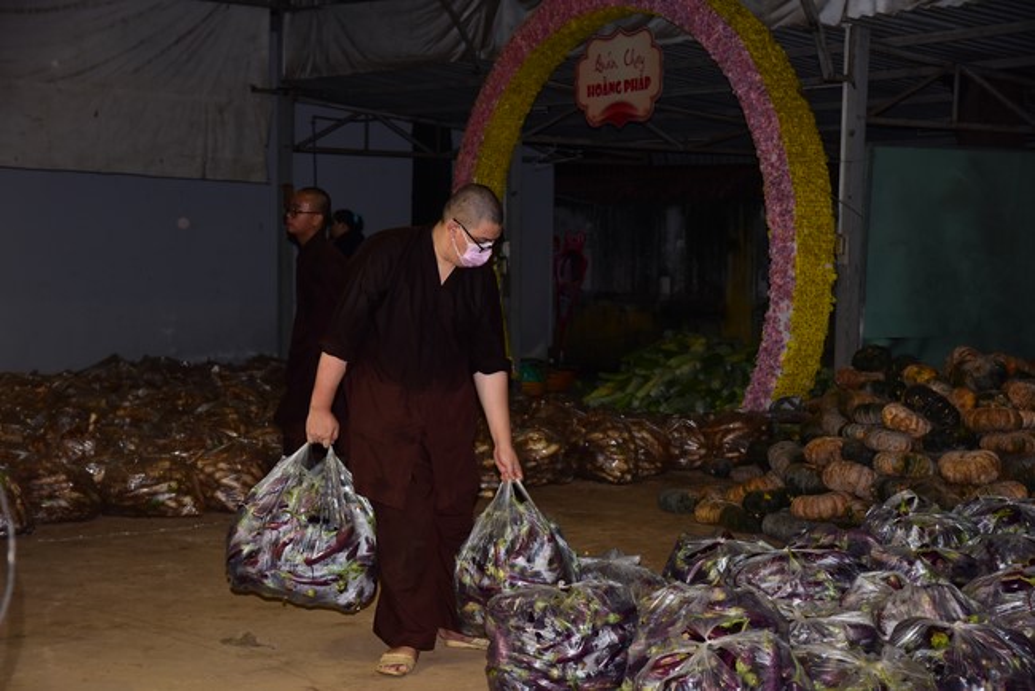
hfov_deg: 28.8
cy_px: 346
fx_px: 2013
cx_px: 518
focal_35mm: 70
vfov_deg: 19.5
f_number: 6.3
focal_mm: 70
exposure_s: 1/160
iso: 1250
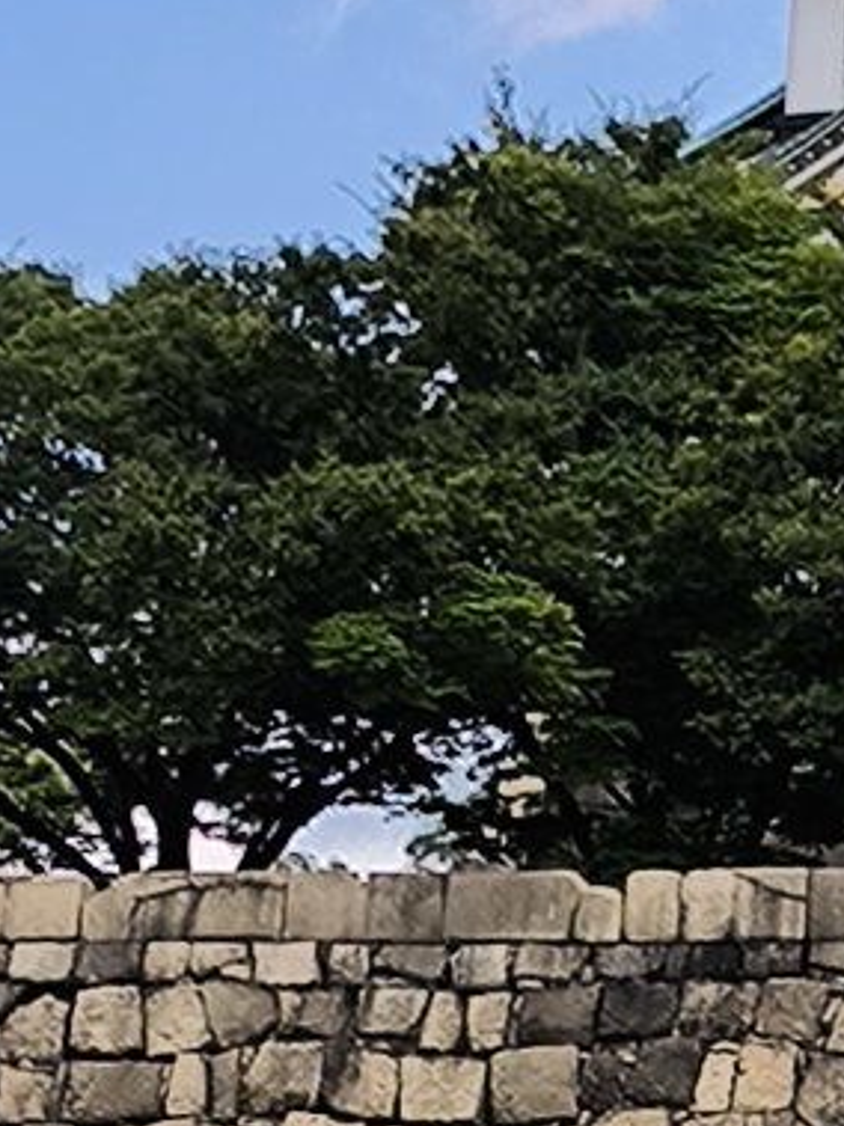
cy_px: 1665
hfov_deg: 6.2
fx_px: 7742
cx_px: 918
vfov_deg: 8.2
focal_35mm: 238
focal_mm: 5.35
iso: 80
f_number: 1.7
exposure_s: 1/3333
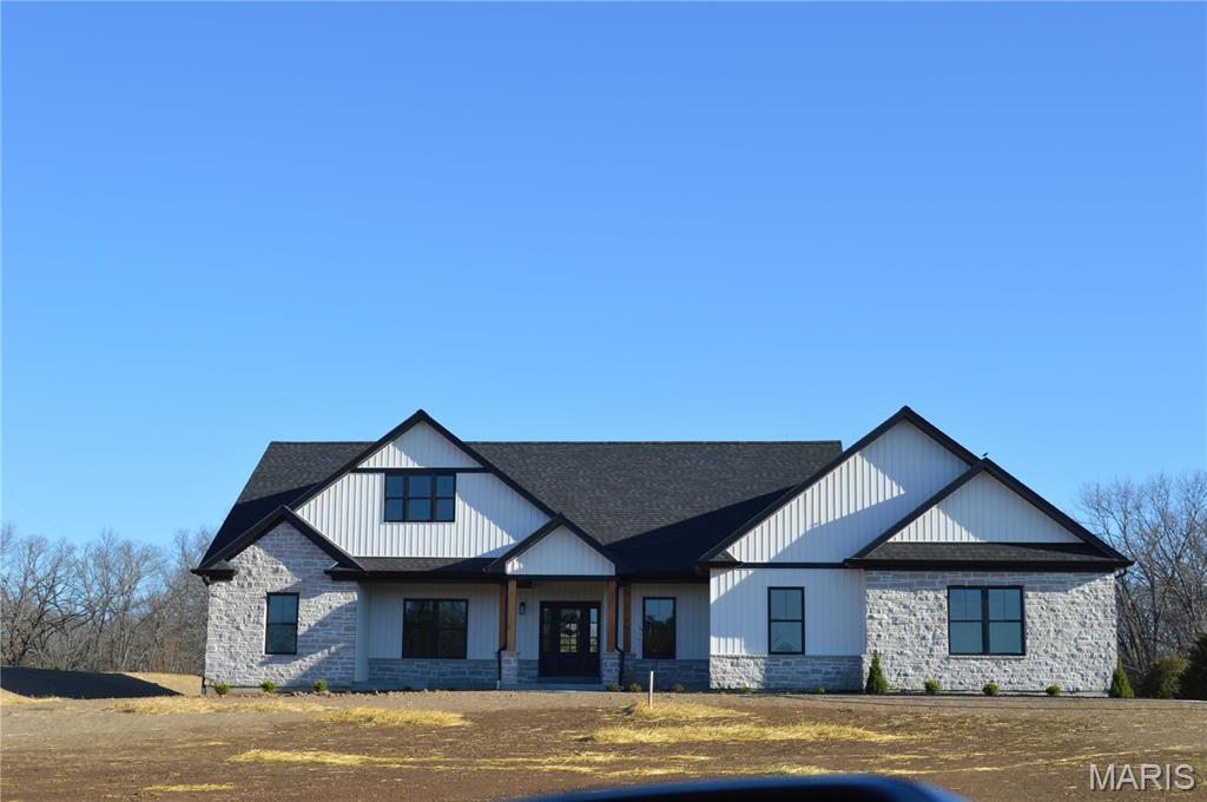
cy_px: 401
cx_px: 604
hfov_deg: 38.9
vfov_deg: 26.4
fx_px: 1708
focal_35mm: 51
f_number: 7.1
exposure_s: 1/200
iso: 100
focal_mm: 34
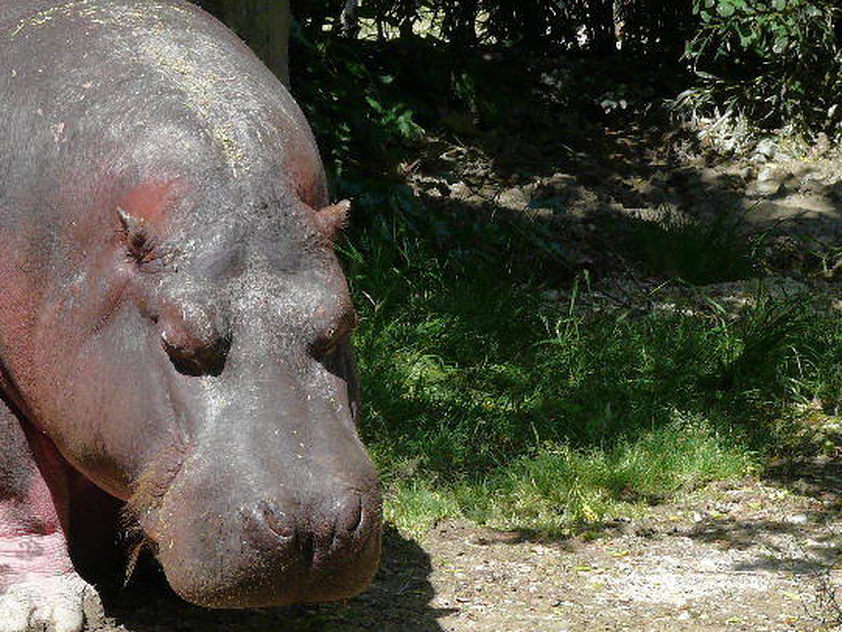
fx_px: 8199
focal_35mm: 337
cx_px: 76
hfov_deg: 5.9
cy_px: 226
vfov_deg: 4.4
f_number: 5
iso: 100
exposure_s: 1/250
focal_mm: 37.6
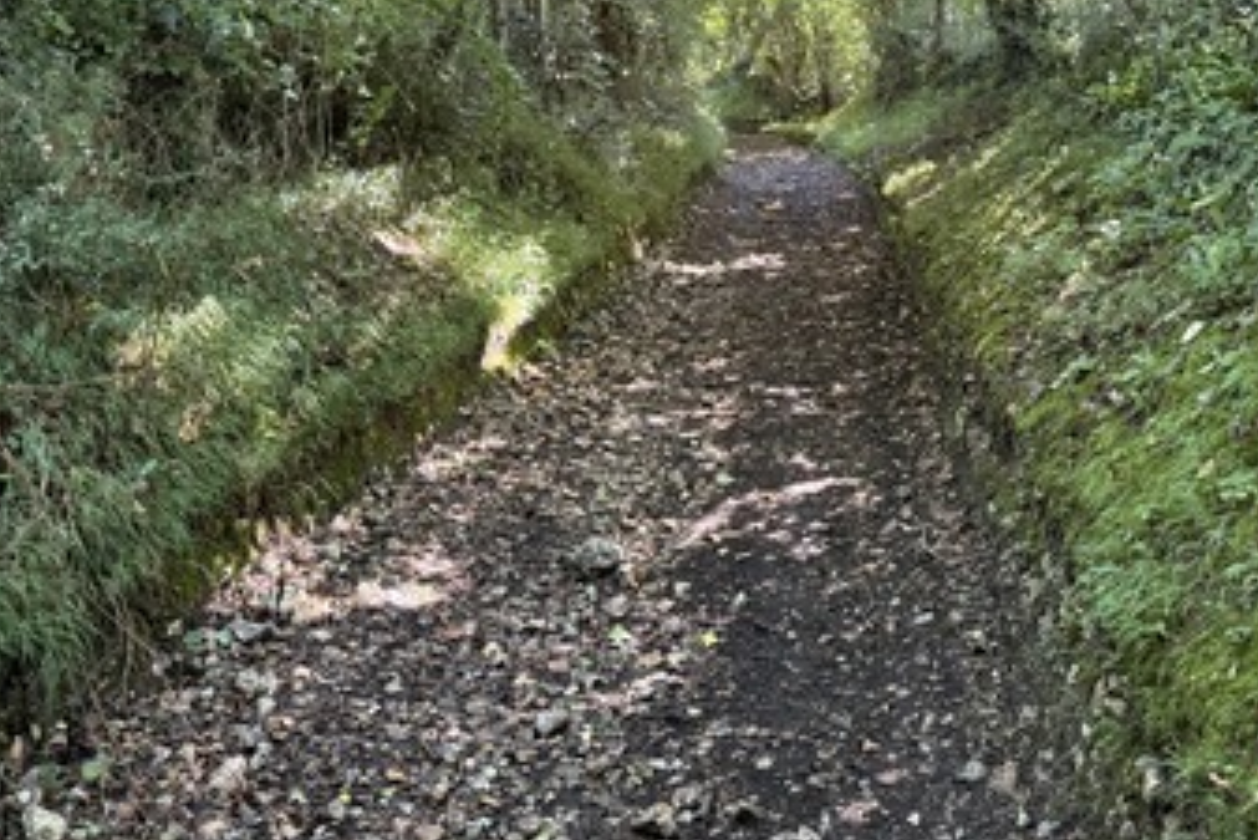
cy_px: 189
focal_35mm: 37
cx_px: 754
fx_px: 1293
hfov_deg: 51.5
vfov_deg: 35.0
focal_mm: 6.76
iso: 640
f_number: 1.78
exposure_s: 1/60
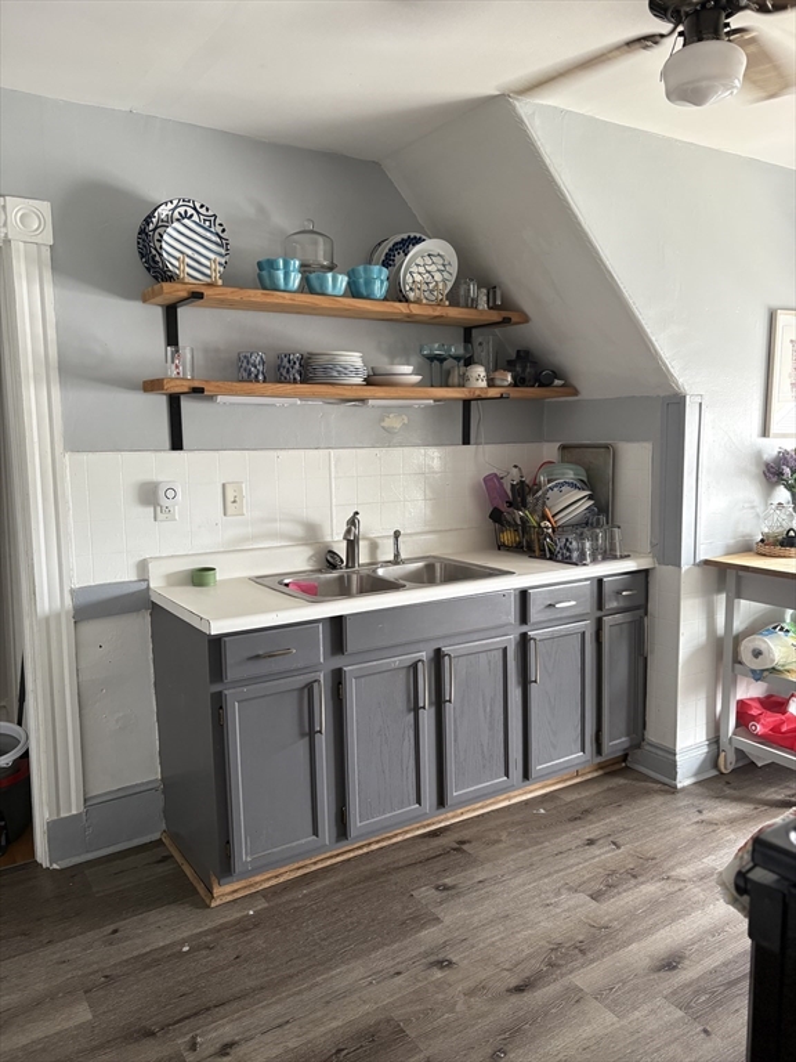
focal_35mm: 26
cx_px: 398
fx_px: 797
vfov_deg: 67.3
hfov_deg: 53.1
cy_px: 531
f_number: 1.6
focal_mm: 5.96
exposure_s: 1/65
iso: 125
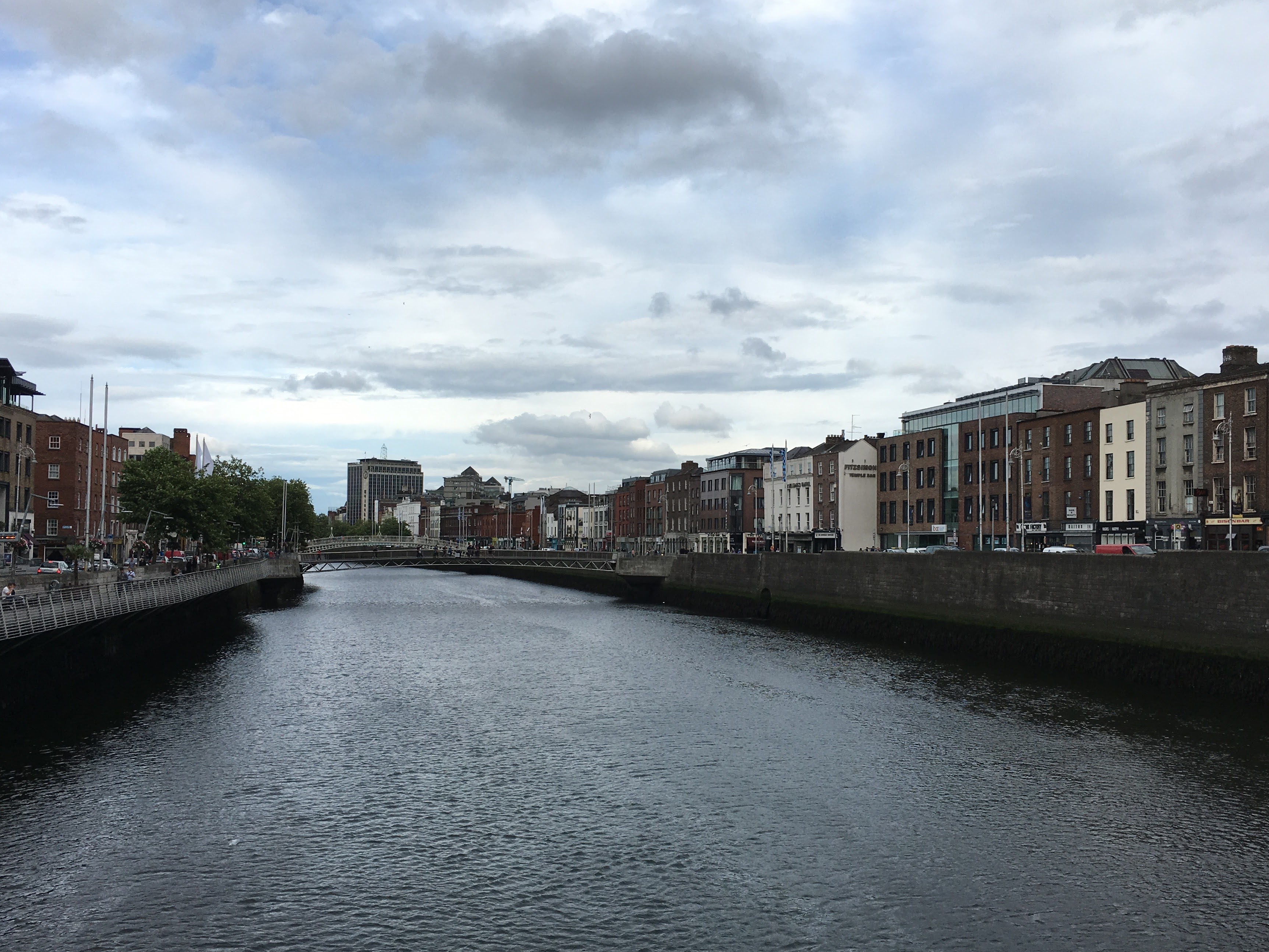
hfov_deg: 54.0
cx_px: 649
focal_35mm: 34
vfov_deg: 41.8
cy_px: 488
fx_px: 1246
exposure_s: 1/845
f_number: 2.2
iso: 25
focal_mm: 4.15
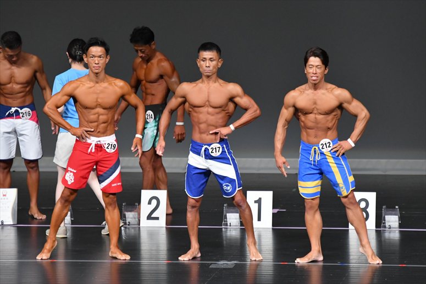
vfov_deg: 4.4
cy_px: 142
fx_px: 3726
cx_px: 213
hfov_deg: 6.5
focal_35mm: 315
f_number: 5.6
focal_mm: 210
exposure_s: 1/400
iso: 4000
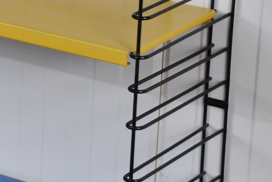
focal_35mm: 201
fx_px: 1521
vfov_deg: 6.8
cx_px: -69
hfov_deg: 10.0
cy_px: 19
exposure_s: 1/25
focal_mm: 28
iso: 200
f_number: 4.5
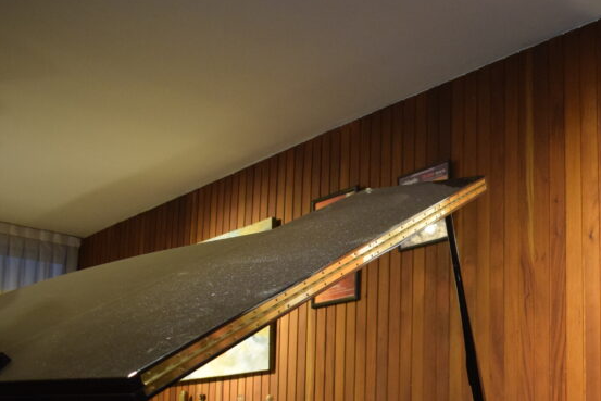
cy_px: 366
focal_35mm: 50
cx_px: 502
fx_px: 835
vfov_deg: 26.1
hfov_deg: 37.8
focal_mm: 18
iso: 1600
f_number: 3.5
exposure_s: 1/50
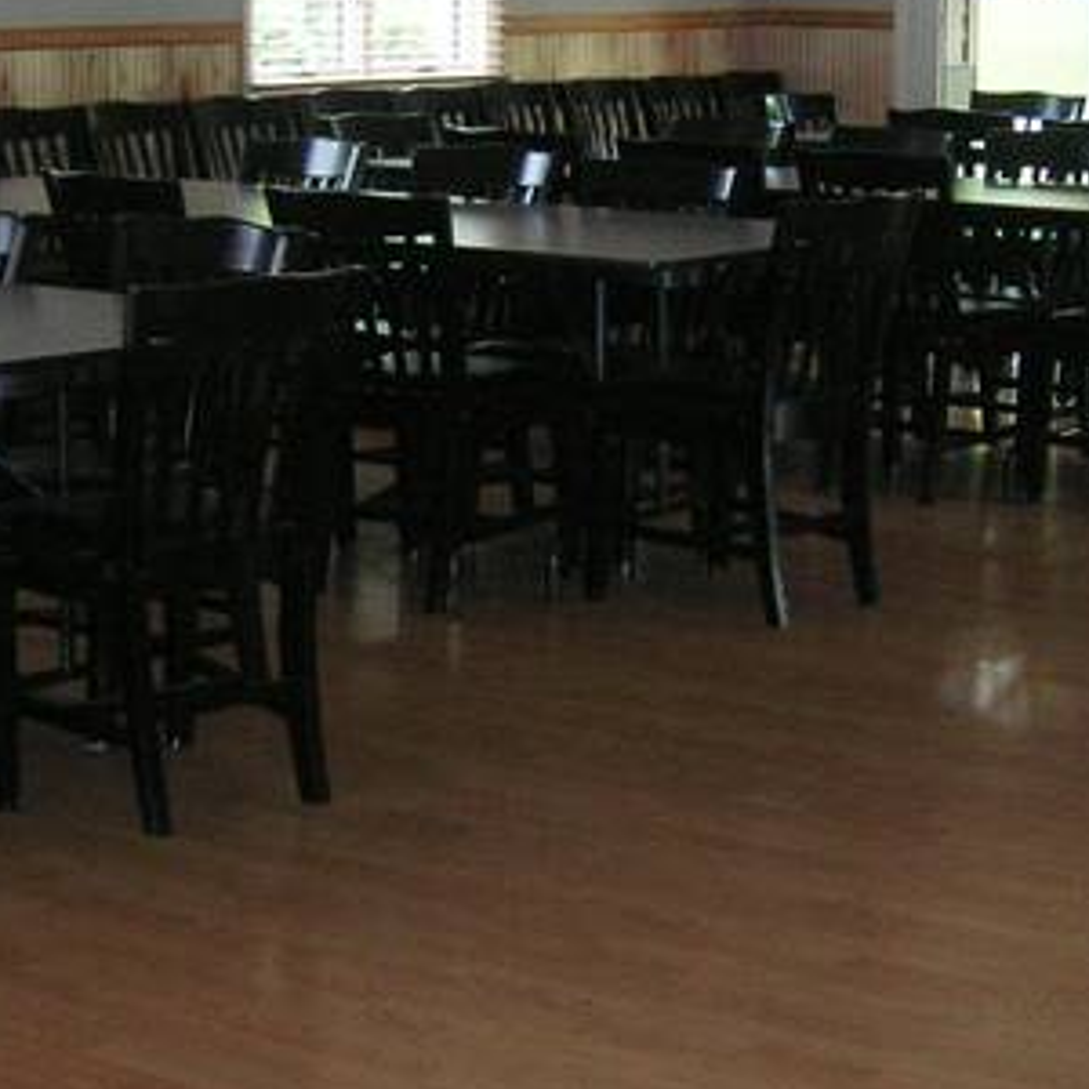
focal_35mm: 90
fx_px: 3203
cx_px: 599
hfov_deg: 19.3
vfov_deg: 19.3
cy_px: 412
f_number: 2.9
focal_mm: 5.7
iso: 105
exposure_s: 1/60.1
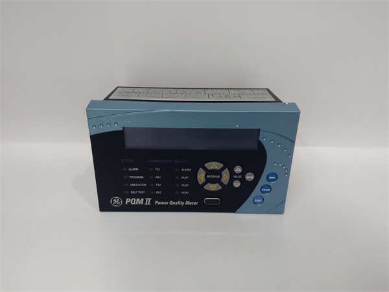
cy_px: 146
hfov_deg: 65.3
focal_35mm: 27
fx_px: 303
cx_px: 194
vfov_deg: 51.4
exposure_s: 1/33
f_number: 2
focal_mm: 3.79
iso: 277
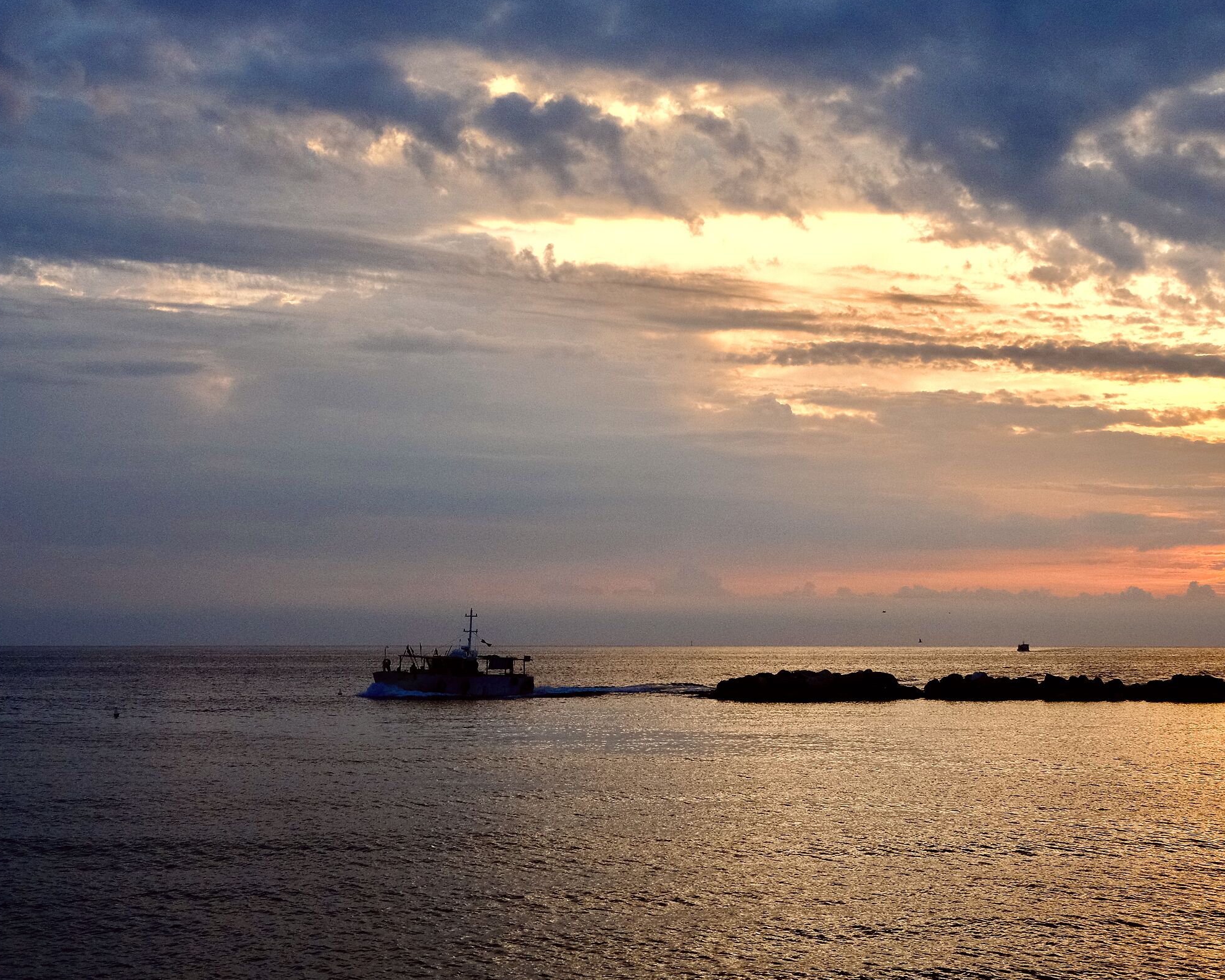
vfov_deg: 35.7
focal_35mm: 42
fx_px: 1523
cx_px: 714
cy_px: 490
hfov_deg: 43.7
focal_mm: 24.7
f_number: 8
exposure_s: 1/480
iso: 1600
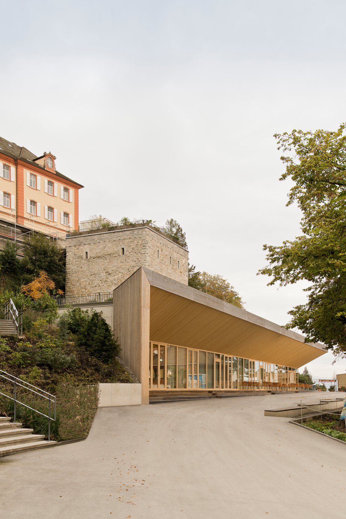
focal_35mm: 20
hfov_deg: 62.0
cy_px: 260
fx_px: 288
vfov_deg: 84.0
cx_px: 173
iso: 400
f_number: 11
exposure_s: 1/6
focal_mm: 20
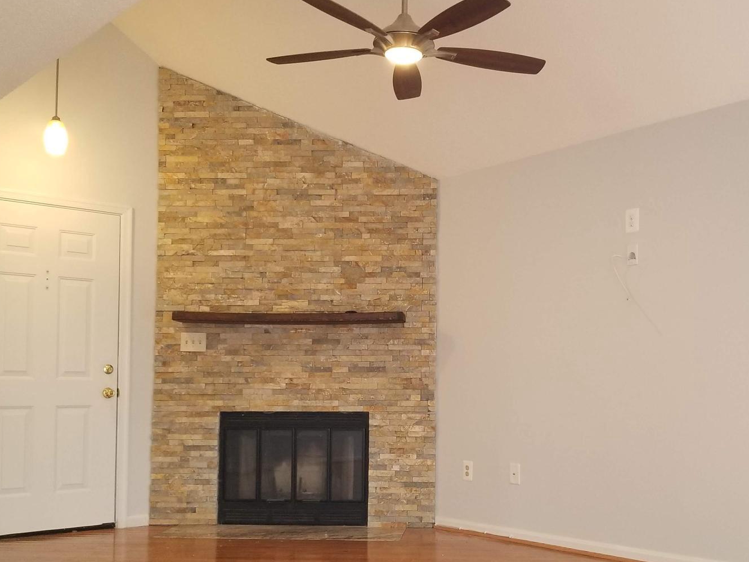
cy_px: 346
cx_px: 433
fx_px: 865
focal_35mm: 40
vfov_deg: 35.8
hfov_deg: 46.6
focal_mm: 4.3
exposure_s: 1/60
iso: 200
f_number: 1.7
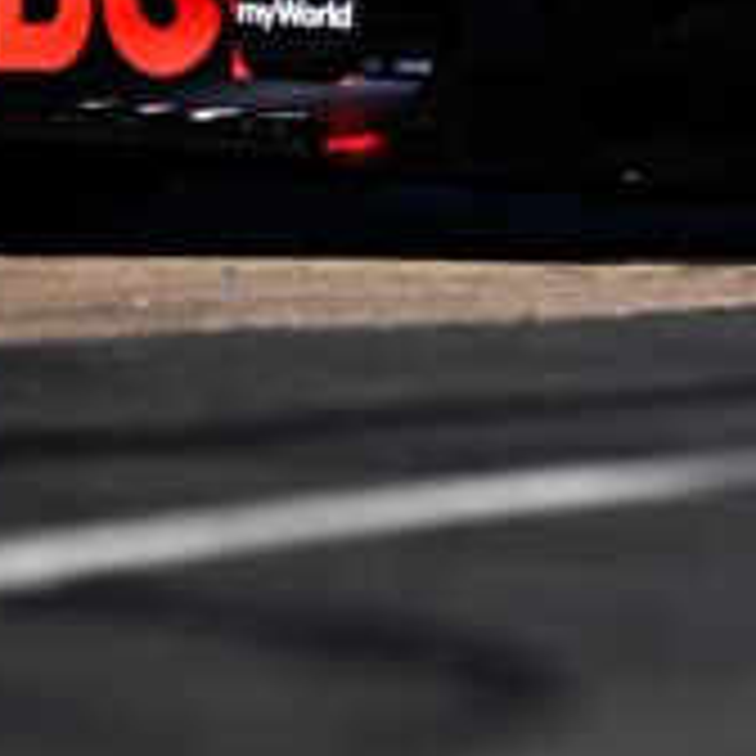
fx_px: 52086
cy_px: -274
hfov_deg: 0.8
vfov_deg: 0.8
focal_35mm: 2108
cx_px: 1210
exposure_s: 1/1000
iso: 80
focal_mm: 600
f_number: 5.6
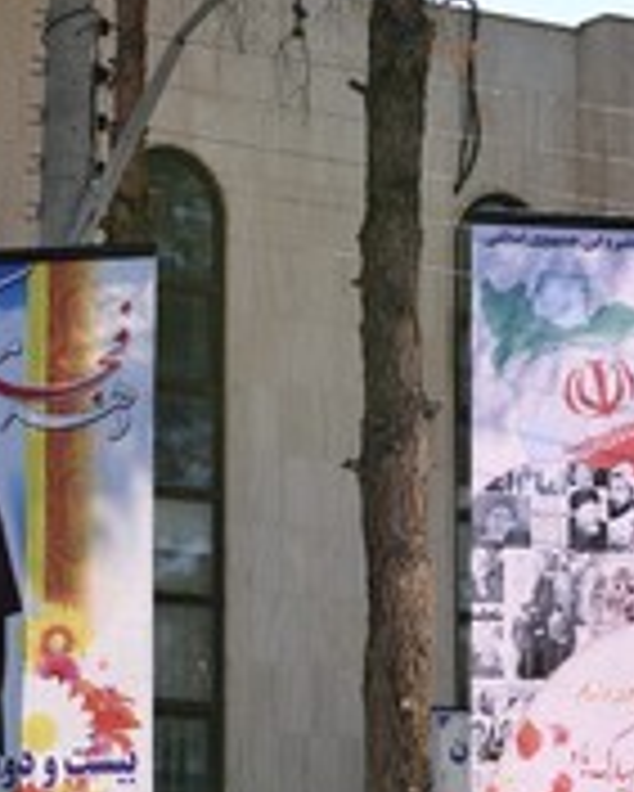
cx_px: 157
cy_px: 540
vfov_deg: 12.3
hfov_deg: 9.8
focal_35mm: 157
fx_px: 3679
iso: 200
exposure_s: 1/320
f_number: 8
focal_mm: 70
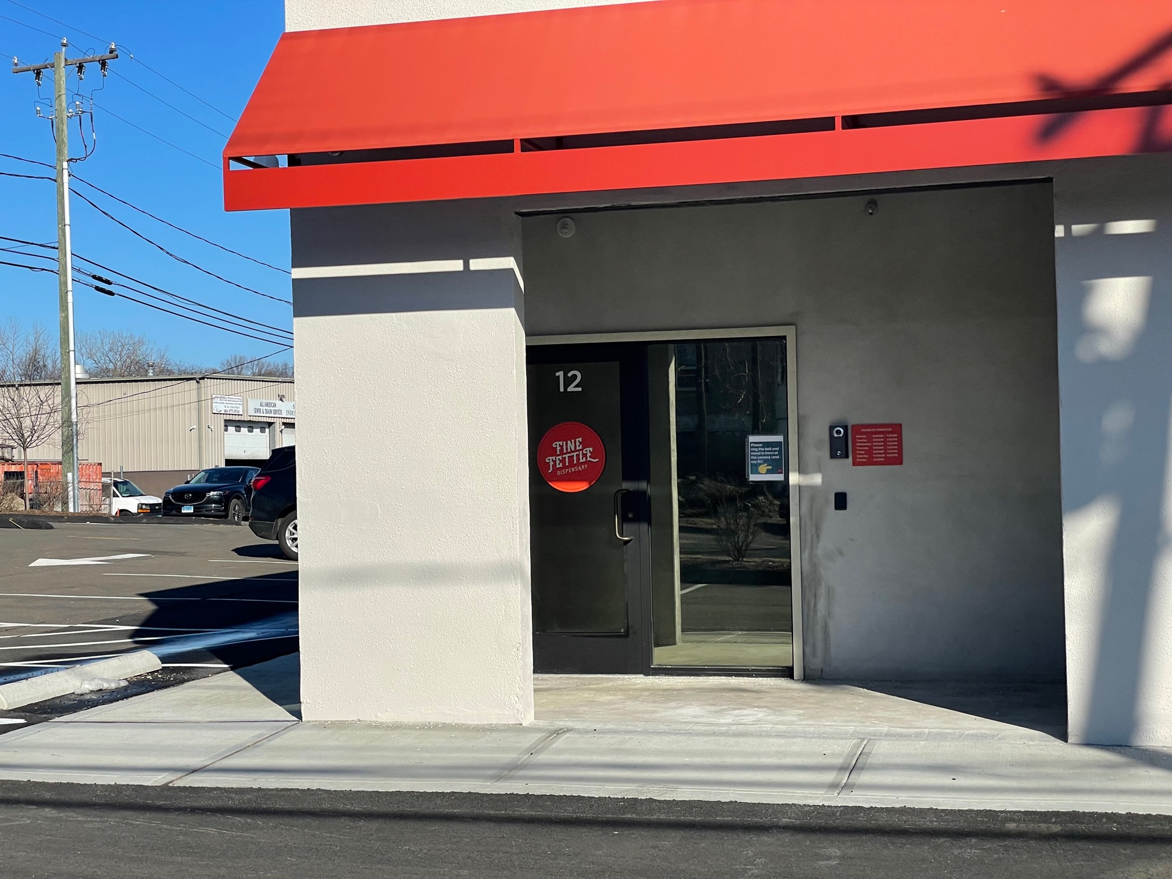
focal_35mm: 52
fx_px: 1761
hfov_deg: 36.8
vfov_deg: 28.0
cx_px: 586
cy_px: 440
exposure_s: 1/2283
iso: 25
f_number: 2
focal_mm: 6
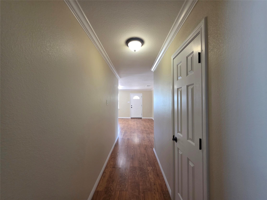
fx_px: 100
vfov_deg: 89.9
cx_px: 134
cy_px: 100
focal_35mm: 13
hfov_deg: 106.2
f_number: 1.9
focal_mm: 2.2
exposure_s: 1/60
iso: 250
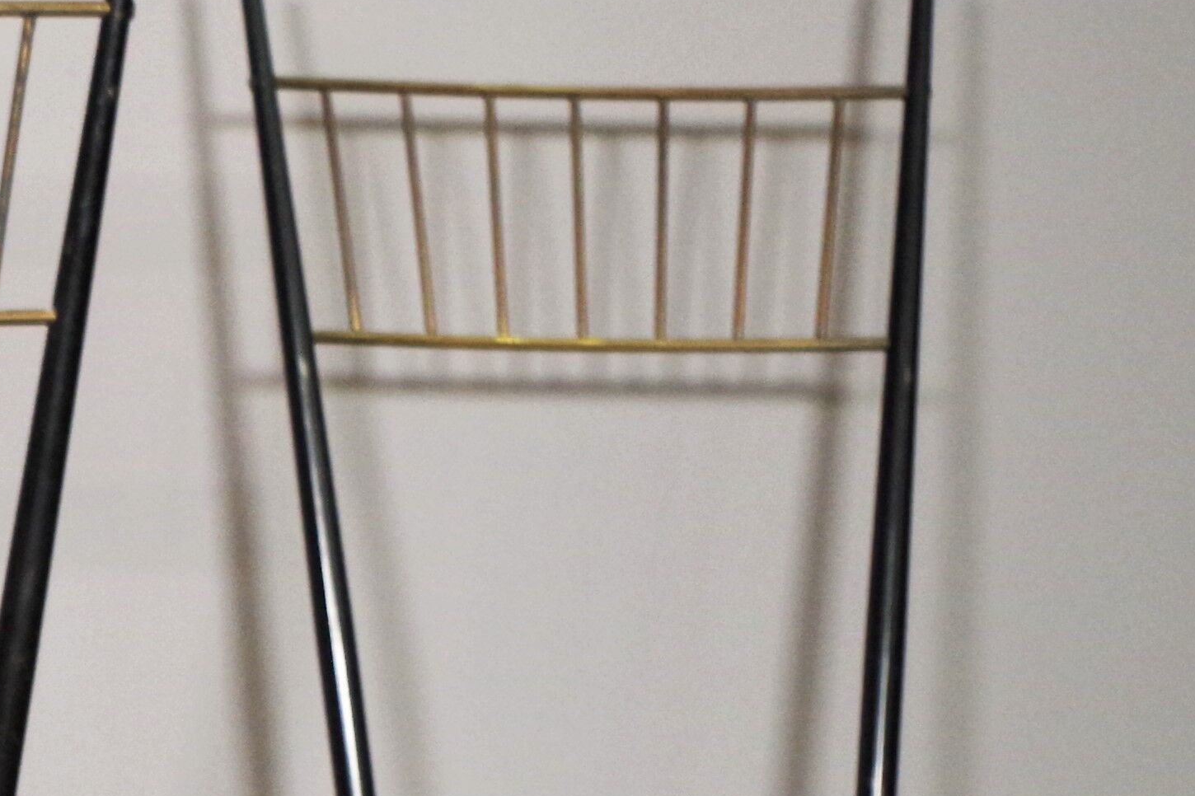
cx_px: -982
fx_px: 4945
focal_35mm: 149
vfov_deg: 9.2
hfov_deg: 12.5
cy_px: 714
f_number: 4
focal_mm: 24.38
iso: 800
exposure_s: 1/60
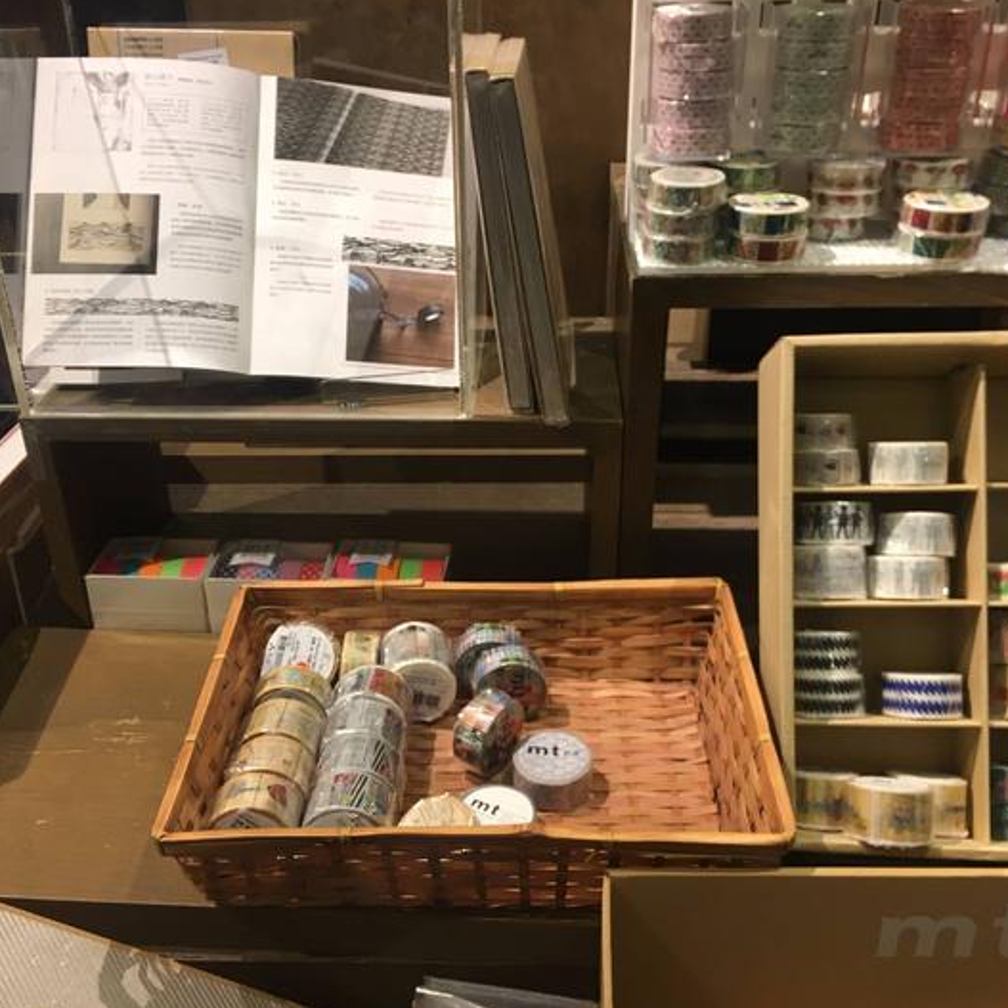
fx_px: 1153
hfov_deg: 47.2
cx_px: 499
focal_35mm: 35
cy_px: 507
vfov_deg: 47.2
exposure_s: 1/33
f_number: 2.2
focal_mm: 4.15
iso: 80
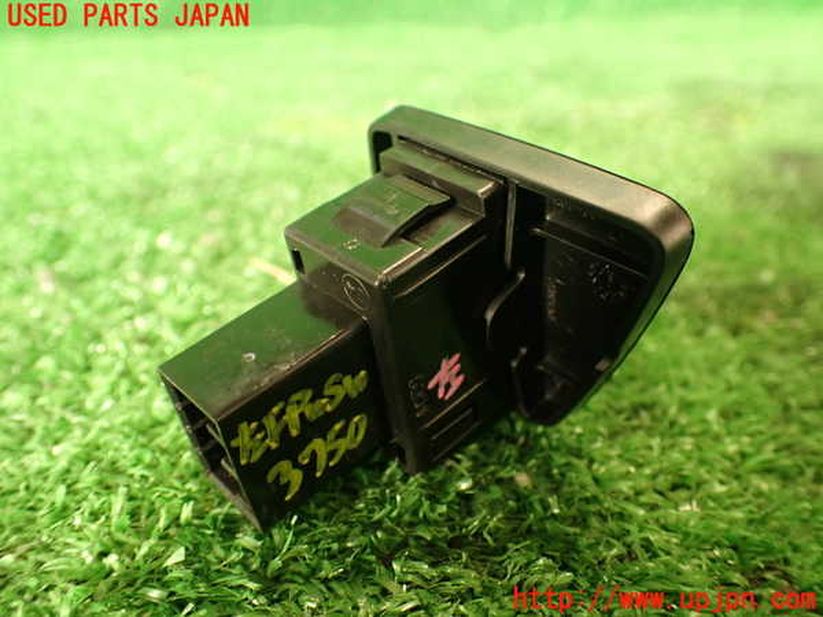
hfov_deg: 56.8
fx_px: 761
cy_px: 308
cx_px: 412
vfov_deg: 44.2
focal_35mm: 32
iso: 250
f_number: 2.4
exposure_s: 1/30
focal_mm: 5.79
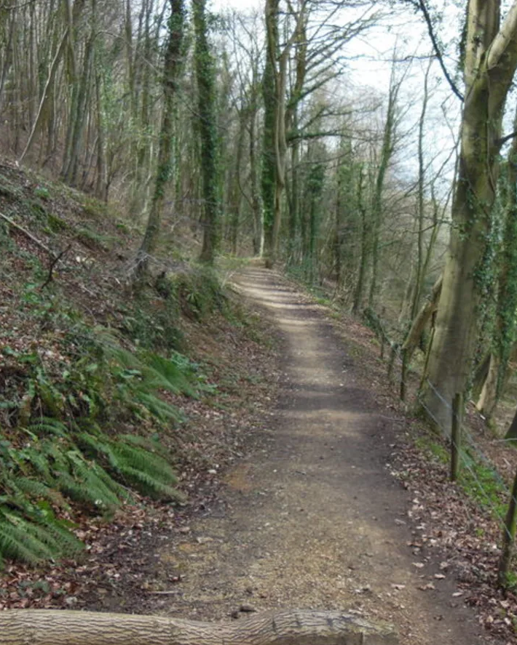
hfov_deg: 44.0
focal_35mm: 33
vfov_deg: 54.2
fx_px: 631
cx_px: 342
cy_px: 325
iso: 200
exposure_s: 1/250
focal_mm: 4.5
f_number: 3.5
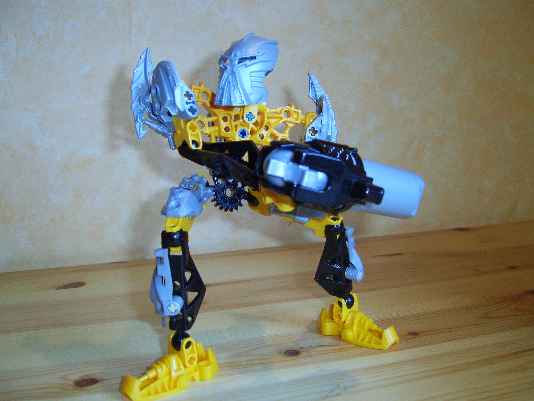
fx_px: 586
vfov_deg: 37.7
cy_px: 200
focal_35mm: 38
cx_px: 267
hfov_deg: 49.0
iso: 100
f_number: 2.8
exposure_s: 1/30
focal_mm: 7.8
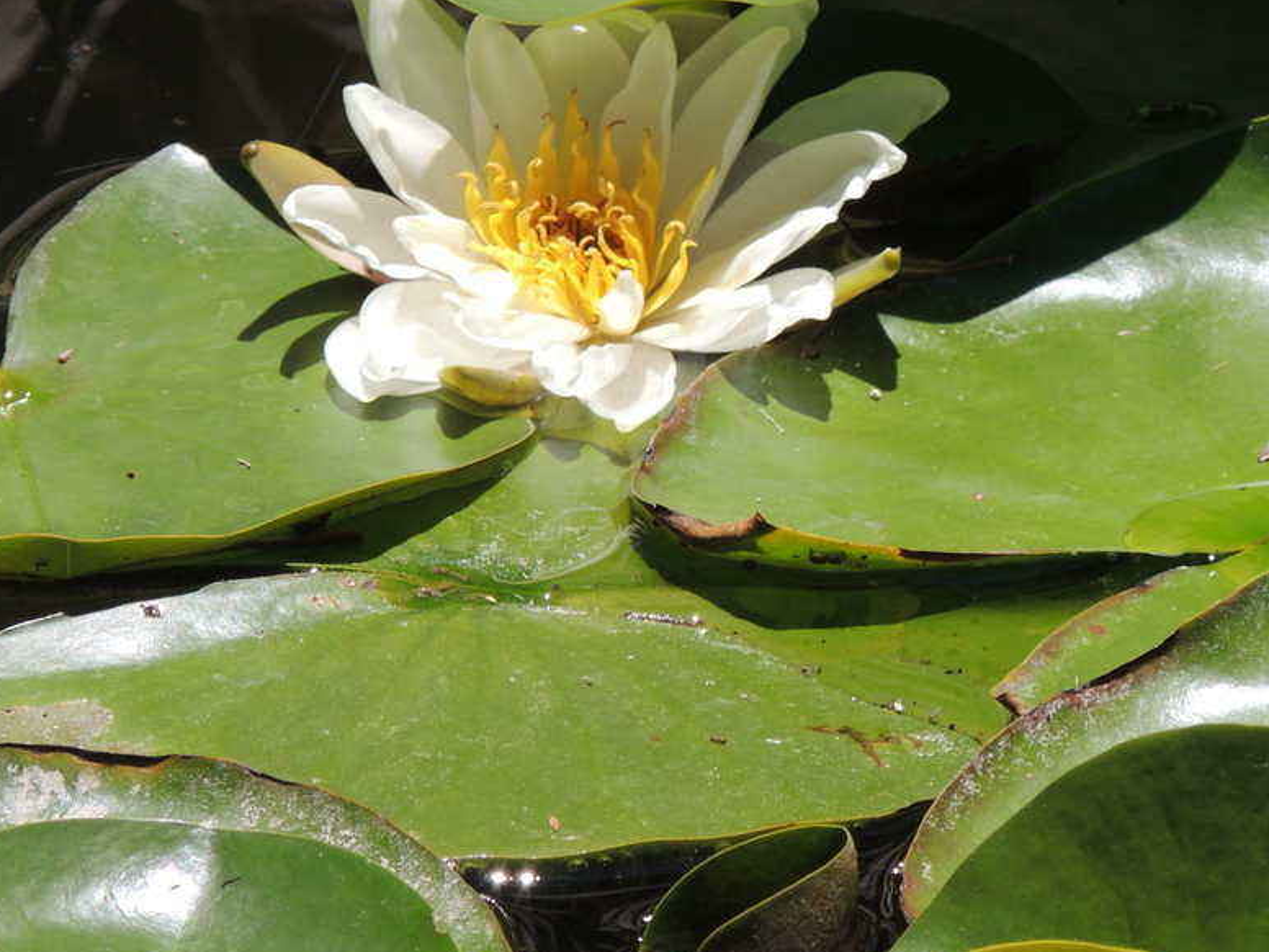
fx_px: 36293
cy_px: 296
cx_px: 590
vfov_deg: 1.5
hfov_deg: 2.0
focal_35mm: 990
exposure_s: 1/800
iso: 140
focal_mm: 107
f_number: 4.9
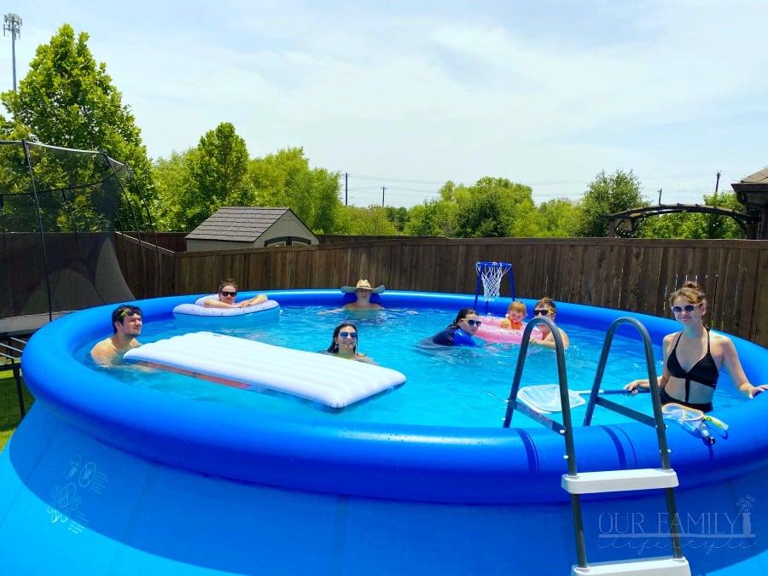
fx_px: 577
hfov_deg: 67.3
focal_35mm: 26
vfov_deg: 53.1
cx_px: 384
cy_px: 288
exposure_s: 1/4444
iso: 32
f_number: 1.8
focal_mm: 4.25
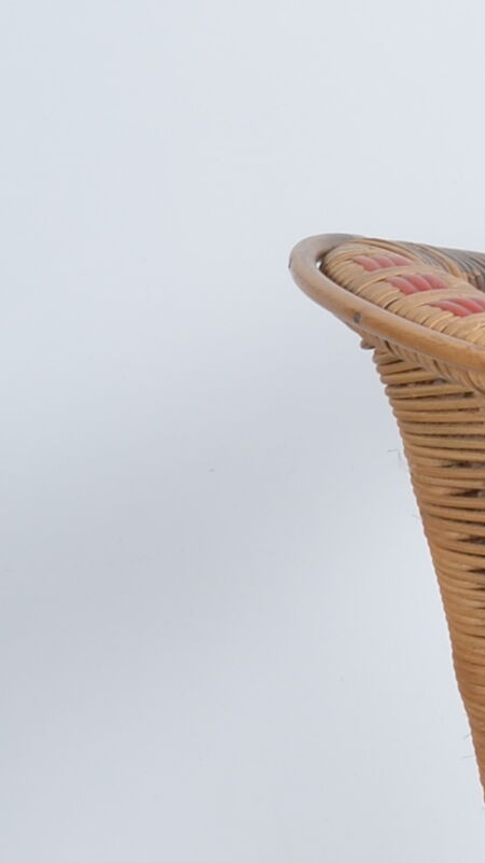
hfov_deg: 3.3
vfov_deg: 5.9
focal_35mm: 362
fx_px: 8284
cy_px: 1414
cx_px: 1250
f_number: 11
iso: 100
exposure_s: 1/125
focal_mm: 50
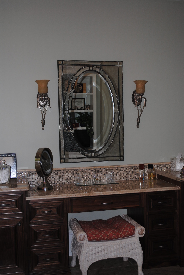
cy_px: 138
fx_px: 332
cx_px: 92
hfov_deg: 30.9
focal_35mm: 44
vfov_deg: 44.9
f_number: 4.5
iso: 200
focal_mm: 29
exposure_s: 1/60
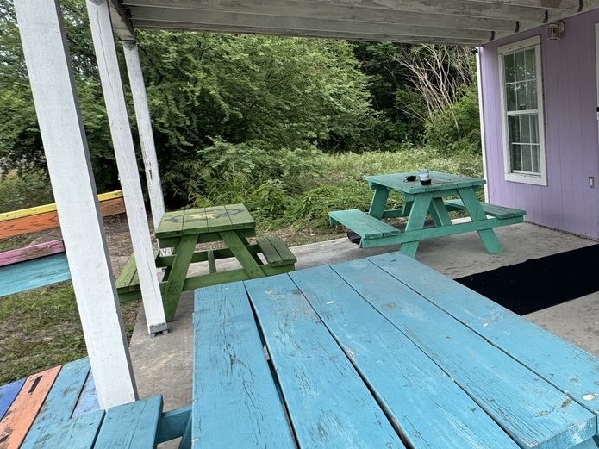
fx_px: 502
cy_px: 195
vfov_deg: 48.1
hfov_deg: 50.4
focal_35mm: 29
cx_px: 594
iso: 40
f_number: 2.2
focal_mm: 2.22
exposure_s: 1/198
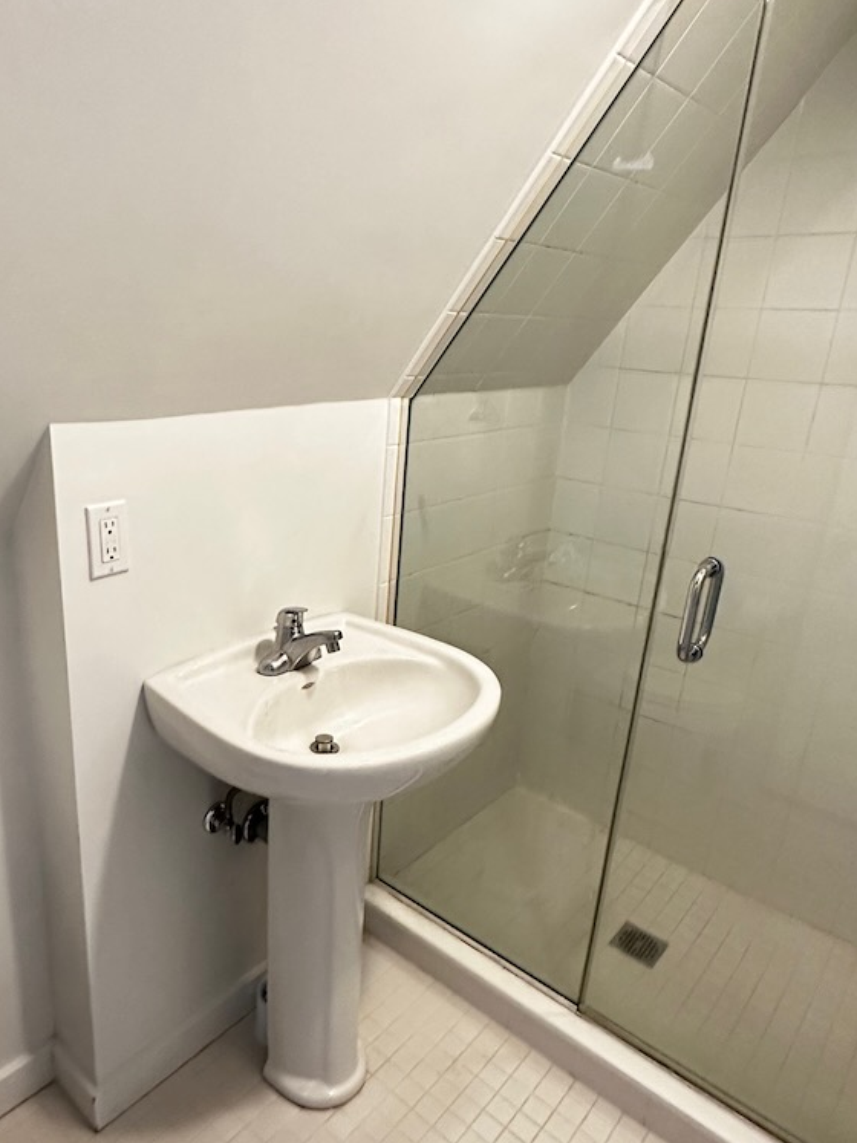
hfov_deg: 56.2
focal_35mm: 24
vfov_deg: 71.6
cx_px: 324
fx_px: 792
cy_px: 580
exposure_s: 1/60
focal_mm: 2.22
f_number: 2.2
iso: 640
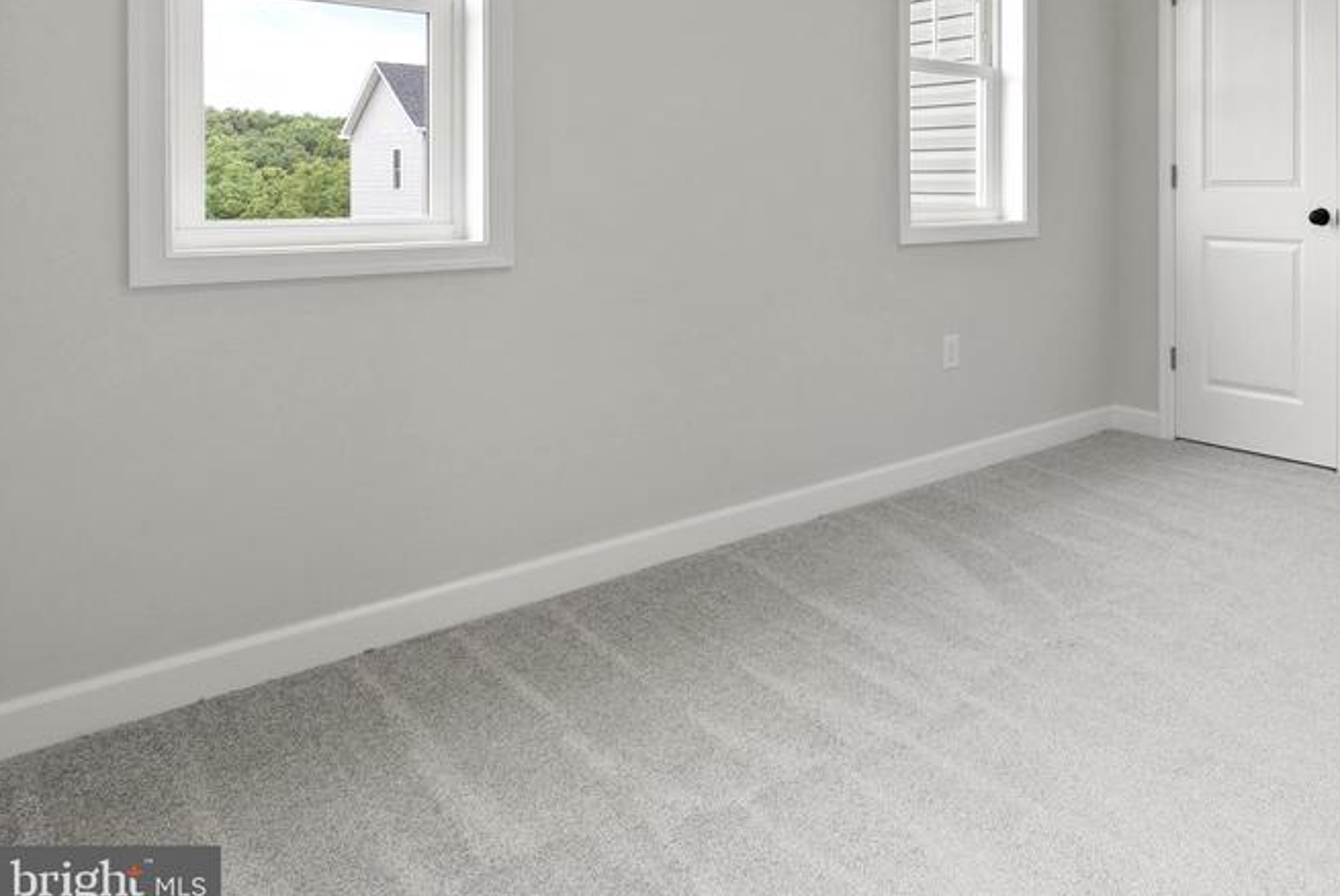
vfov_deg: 49.3
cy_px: 221
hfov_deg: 66.0
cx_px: 1041
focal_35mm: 25
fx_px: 931
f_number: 10
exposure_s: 1/25
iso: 640
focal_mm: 16
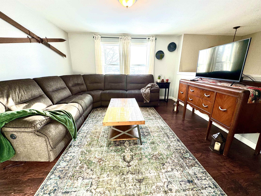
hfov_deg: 102.1
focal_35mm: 14
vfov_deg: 85.7
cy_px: 98
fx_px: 106
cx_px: 130
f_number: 2.2
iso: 80
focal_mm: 2.22
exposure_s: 1/99
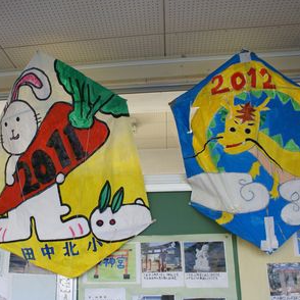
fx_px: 382
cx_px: 96
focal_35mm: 39
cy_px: 148
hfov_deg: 42.2
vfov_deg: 42.8
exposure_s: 1/30
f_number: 4
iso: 400
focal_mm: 20
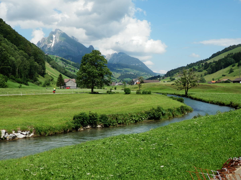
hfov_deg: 42.1
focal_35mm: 45
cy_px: 90
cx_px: 120
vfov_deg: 32.2
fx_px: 313
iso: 80
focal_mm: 8
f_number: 3.8
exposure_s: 1/800
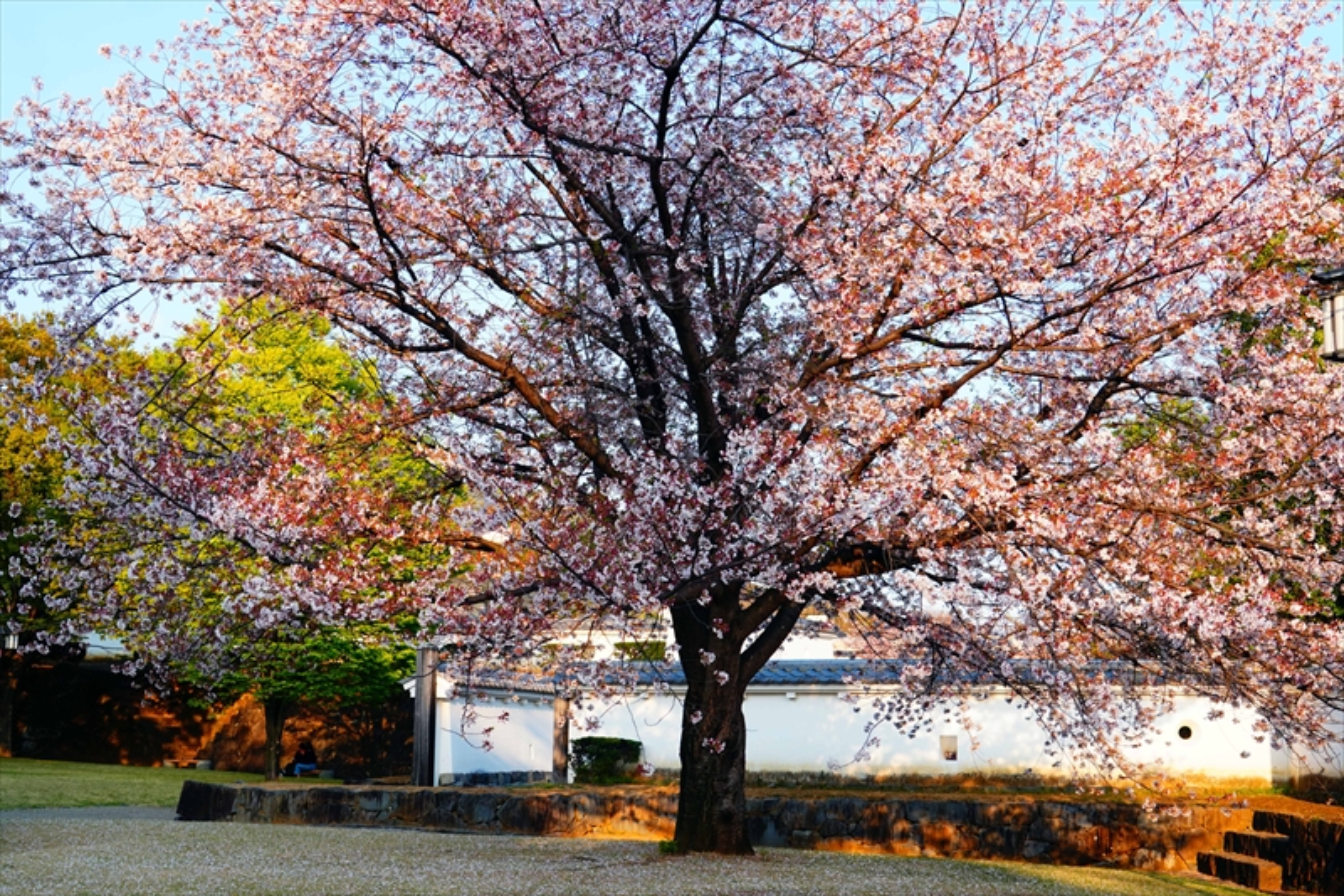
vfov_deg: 30.8
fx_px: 1624
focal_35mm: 44
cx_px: 672
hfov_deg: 45.0
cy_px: 448
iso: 100
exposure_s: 1/125
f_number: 5.6
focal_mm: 29
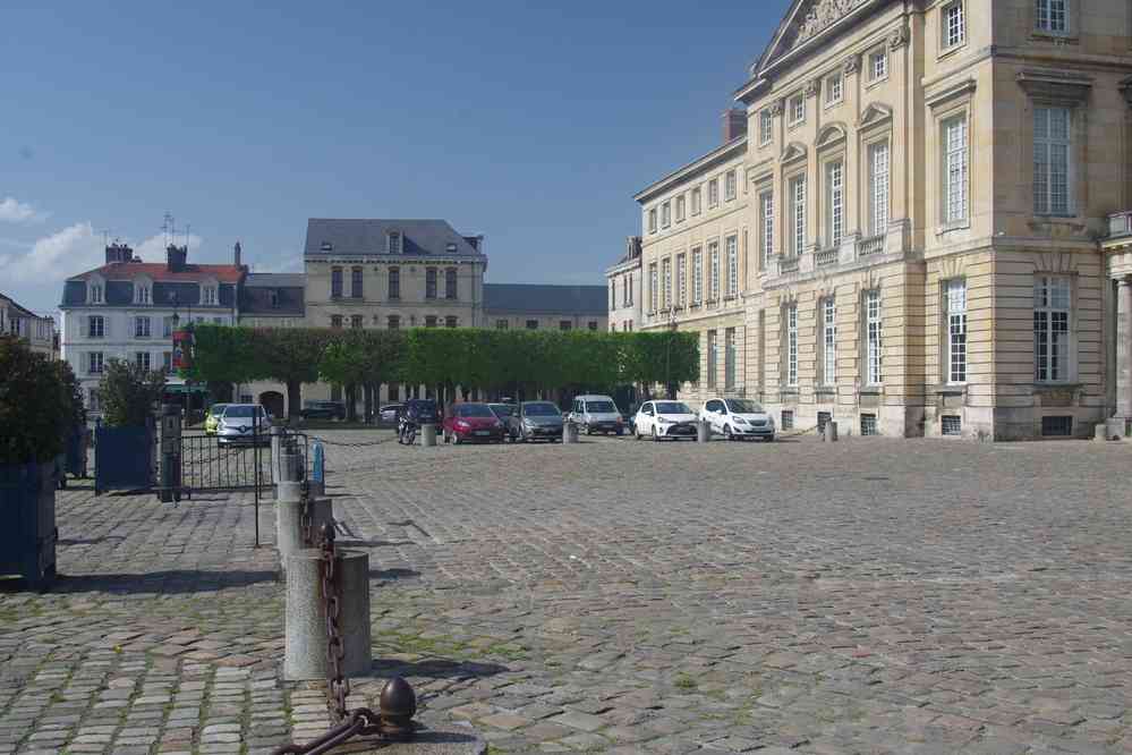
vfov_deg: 36.9
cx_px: 566
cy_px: 378
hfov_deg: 53.1
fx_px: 1132
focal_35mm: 36
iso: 200
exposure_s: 1/100
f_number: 11
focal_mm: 24
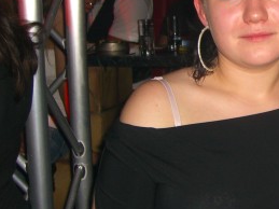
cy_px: 79
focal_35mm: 88
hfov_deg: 21.2
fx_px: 709
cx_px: 305
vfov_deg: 16.7
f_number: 2.8
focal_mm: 7.9
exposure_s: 1/60
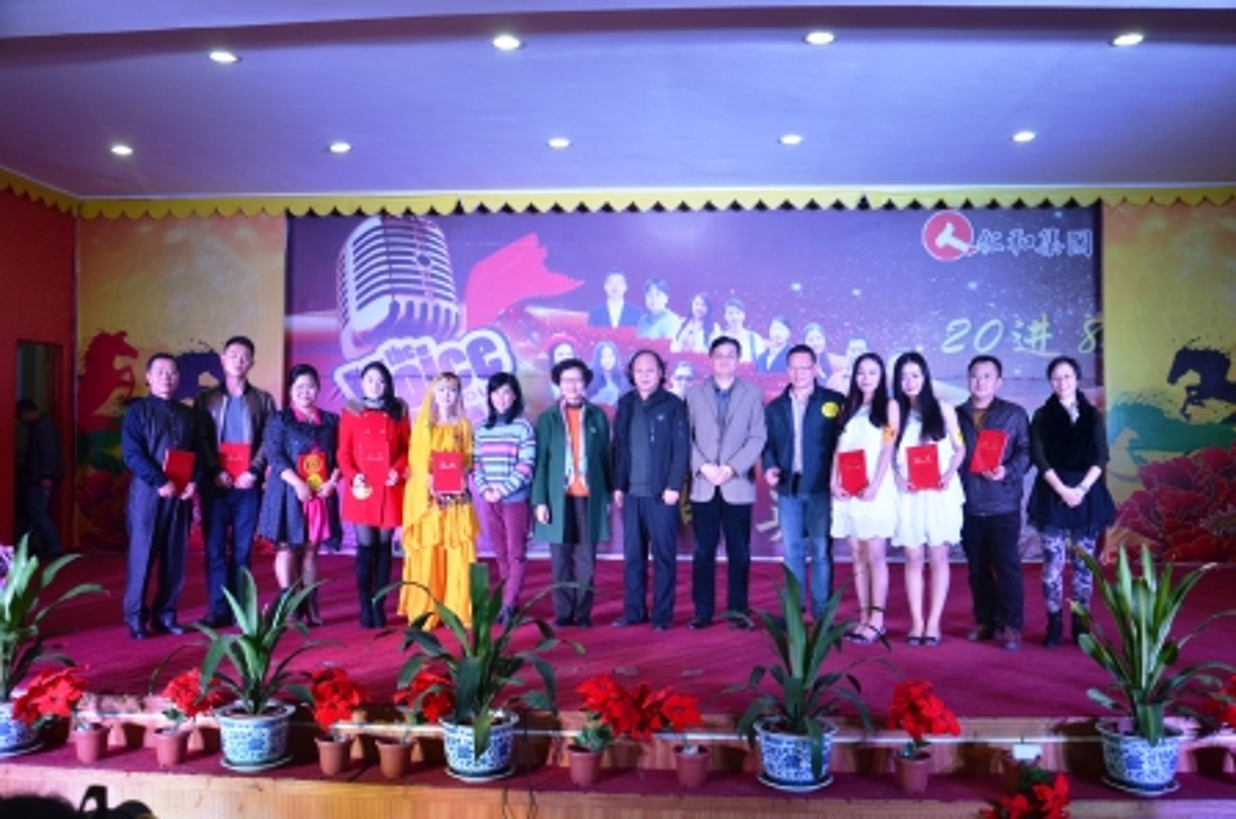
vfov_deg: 39.8
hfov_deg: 57.3
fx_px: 1131
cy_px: 410
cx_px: 618
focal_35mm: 33
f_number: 4
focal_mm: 22
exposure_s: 1/60
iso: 400
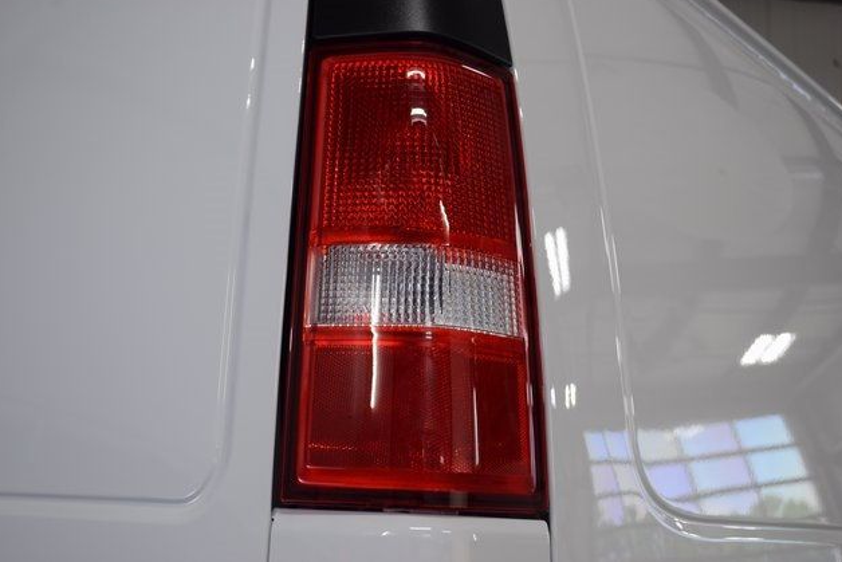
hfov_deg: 38.2
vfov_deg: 26.0
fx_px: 1216
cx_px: 420
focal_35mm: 52
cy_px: 277
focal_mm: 34
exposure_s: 1/60
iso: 400
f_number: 5
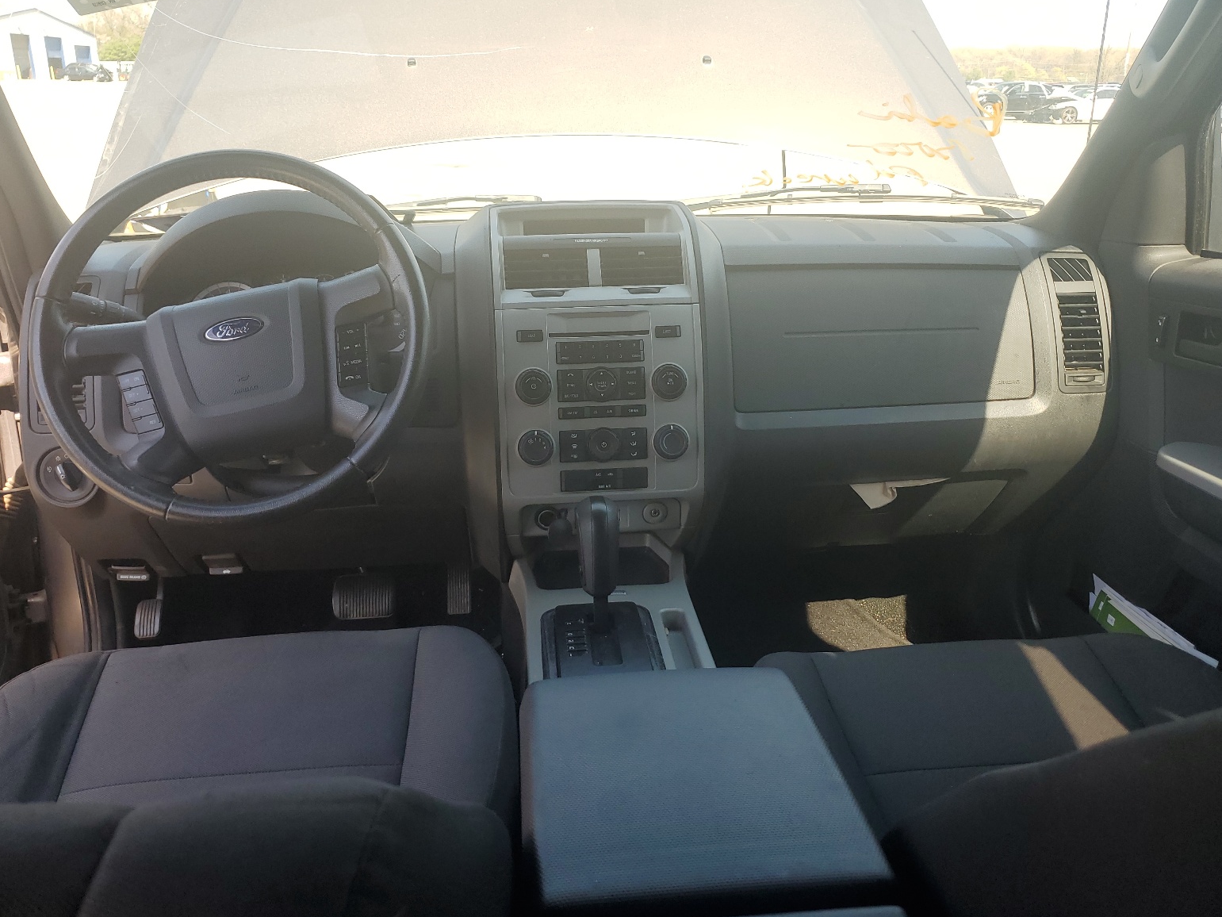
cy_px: 453
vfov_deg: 51.4
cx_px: 615
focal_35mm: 27
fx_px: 953
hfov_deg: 65.3
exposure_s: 1/345
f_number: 1.5
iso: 50
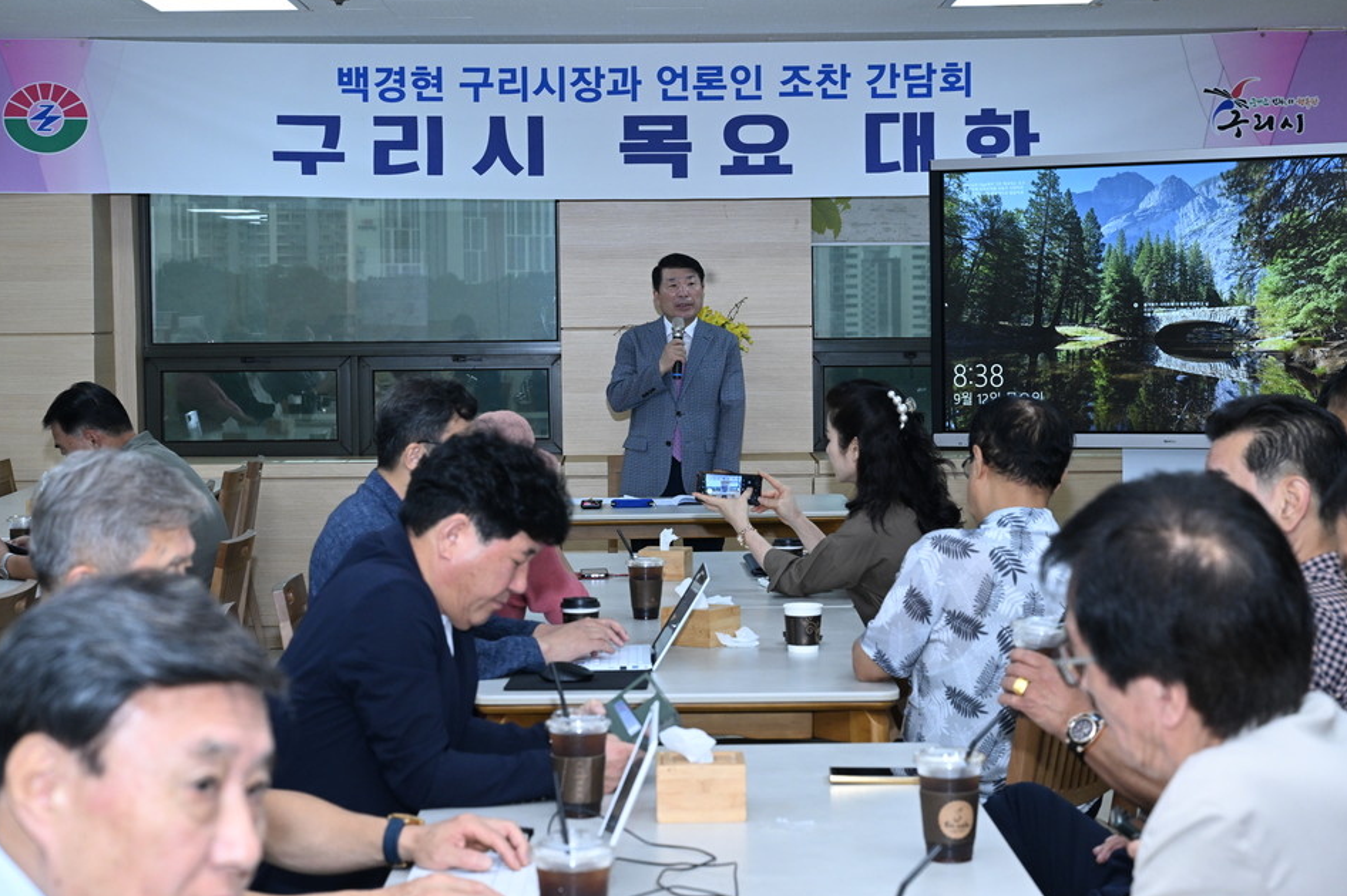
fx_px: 2506
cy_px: 445
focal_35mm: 67
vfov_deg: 20.3
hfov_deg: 30.1
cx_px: 669
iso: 2500
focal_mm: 66
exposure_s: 1/125
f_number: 8
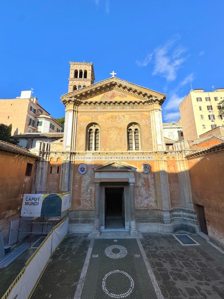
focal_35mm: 14
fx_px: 121
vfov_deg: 102.1
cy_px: 150
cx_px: 112
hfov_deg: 85.7
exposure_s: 1/2028
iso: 50
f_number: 2.2
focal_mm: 2.22
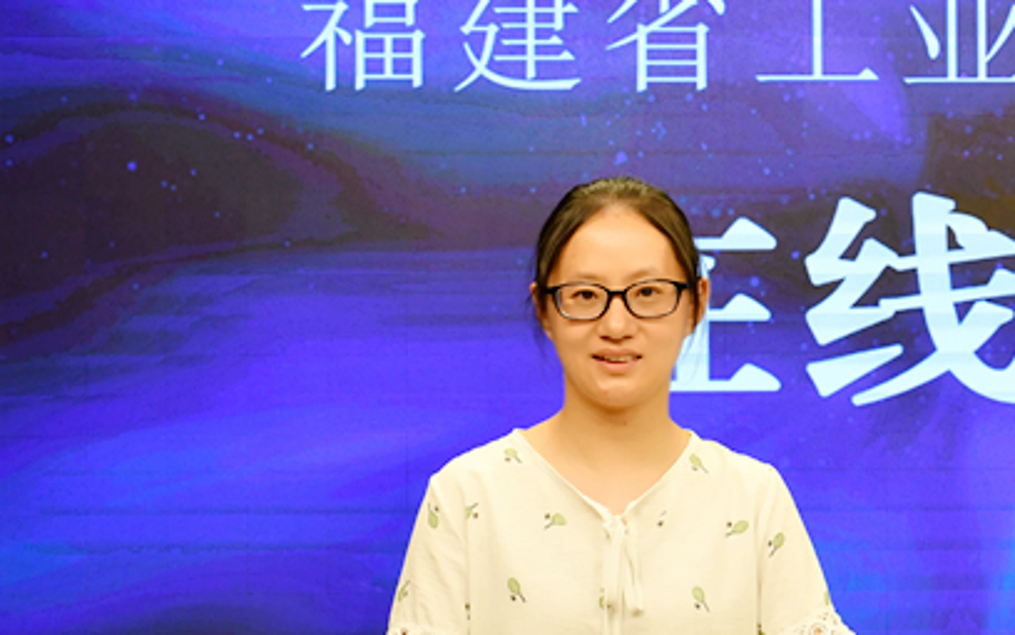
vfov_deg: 12.8
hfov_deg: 19.9
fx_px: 2822
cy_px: 380
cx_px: 953
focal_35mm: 102
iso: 1000
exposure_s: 1/160
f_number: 6.3
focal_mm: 34
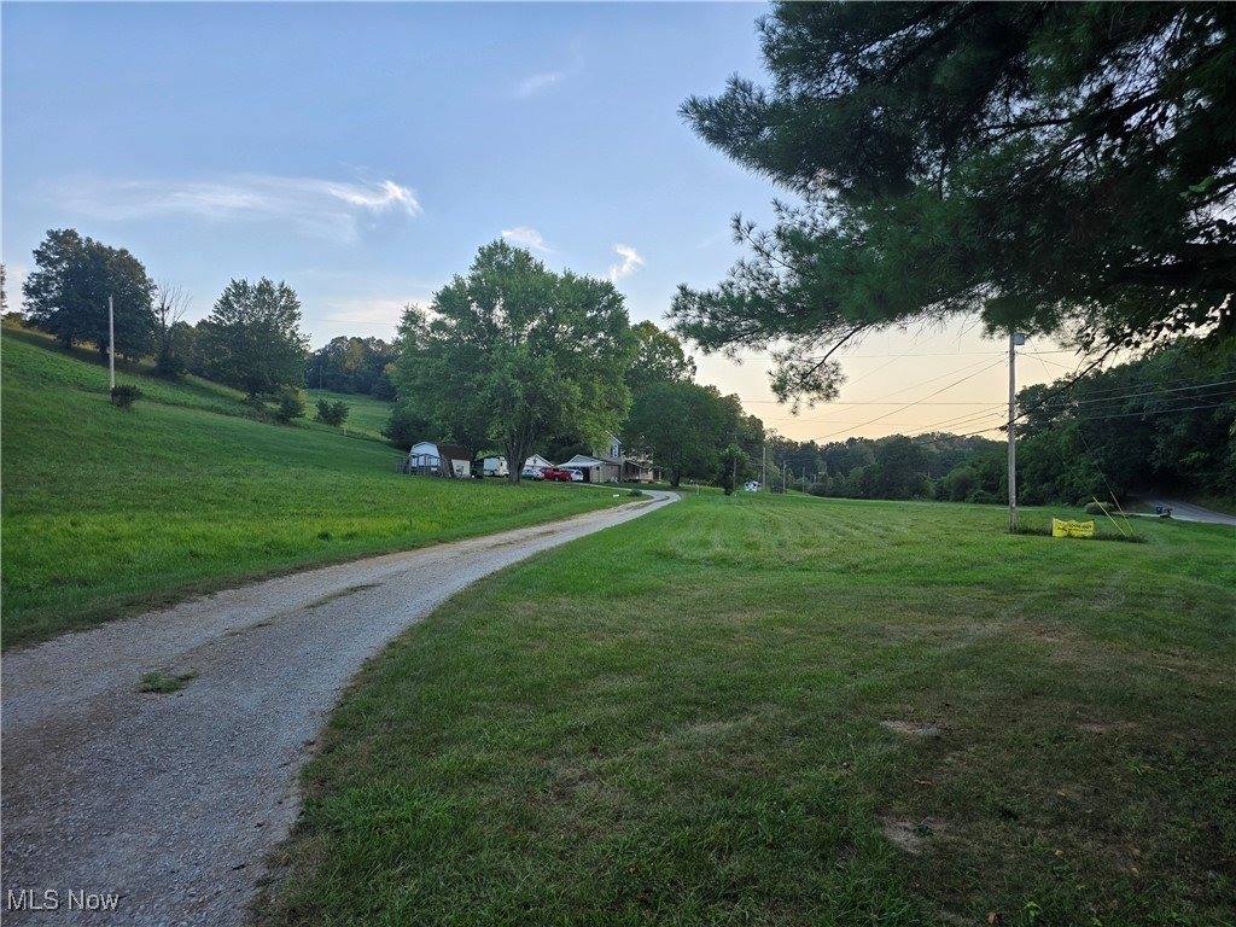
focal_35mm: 23
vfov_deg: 58.9
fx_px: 821
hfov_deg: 73.9
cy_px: 464
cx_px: 618
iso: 20
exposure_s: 1/180
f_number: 1.7
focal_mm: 6.3
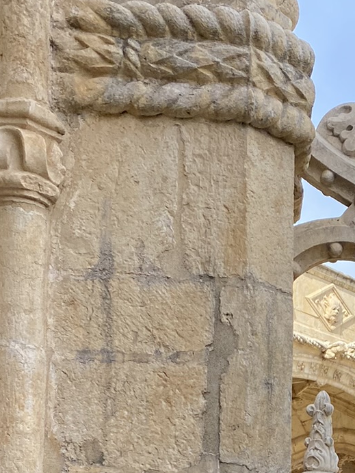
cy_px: 609
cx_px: 419
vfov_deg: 22.7
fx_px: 1053
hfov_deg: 18.2
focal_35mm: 77
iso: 32
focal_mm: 4.25
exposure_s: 1/1838
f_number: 1.8
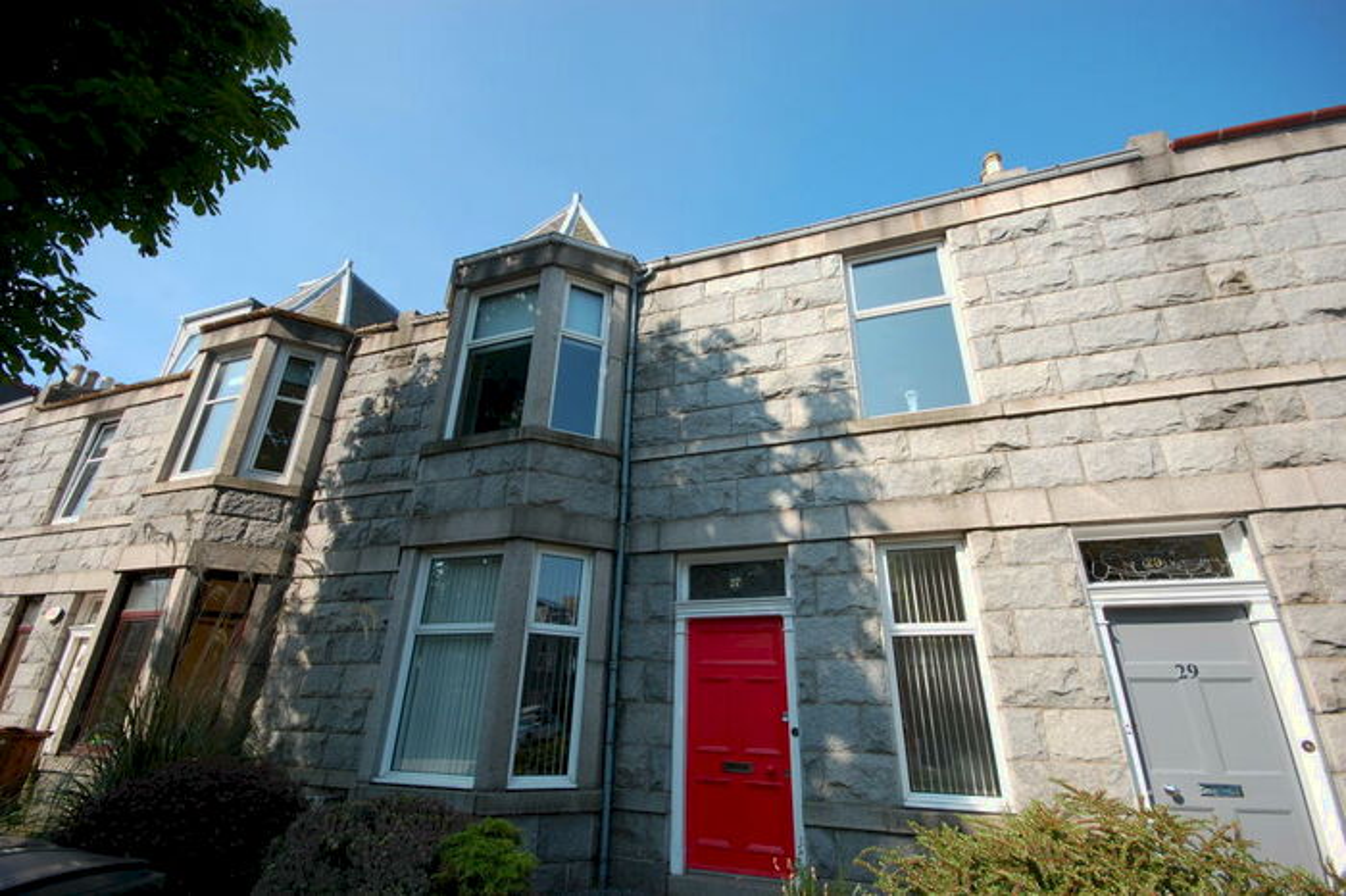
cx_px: 673
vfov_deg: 77.3
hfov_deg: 100.4
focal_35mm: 15
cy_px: 448
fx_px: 561
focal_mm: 10
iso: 200
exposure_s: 1/250
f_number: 8
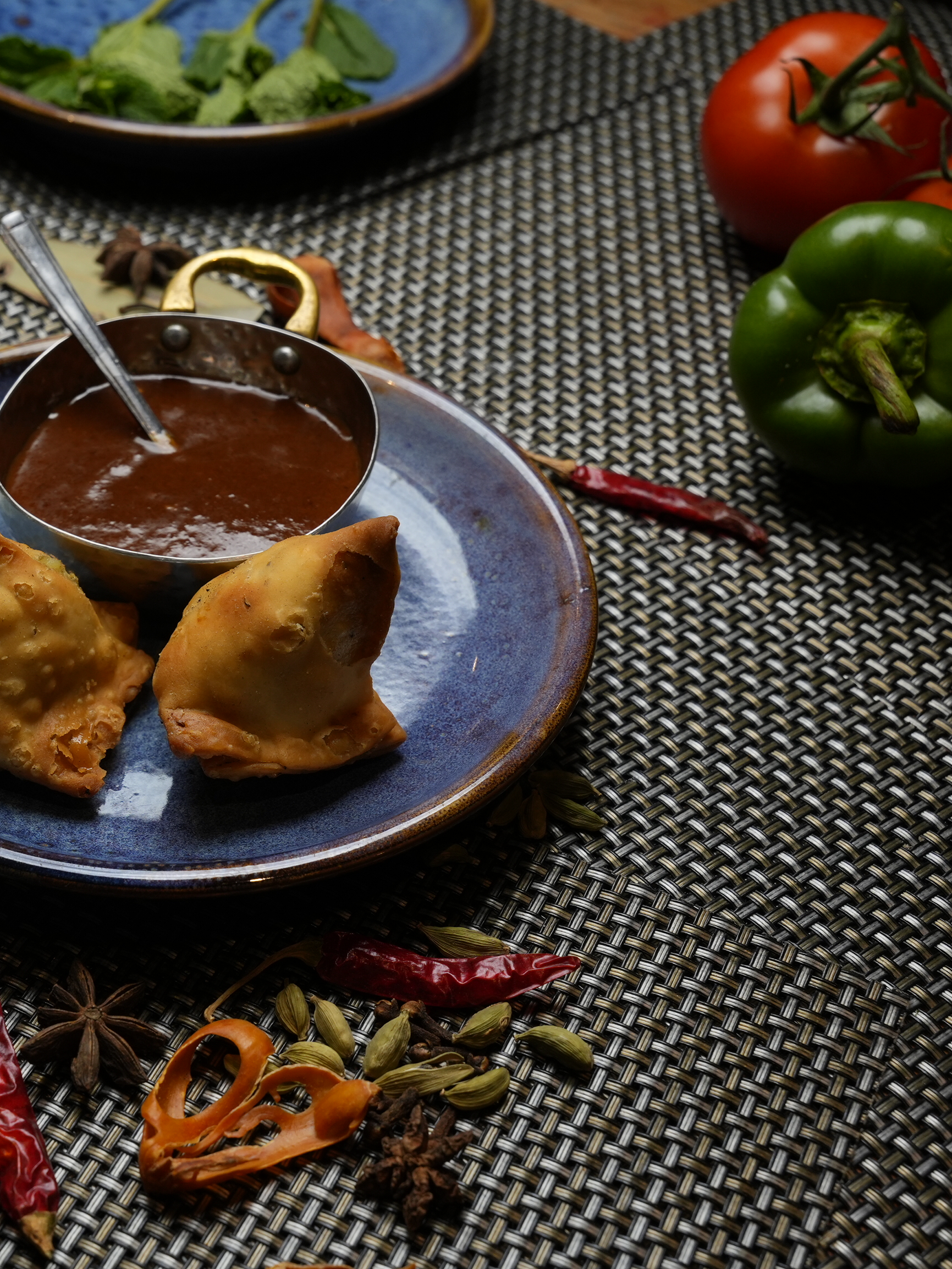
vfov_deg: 35.2
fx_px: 2002
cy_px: 639
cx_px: 102
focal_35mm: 55
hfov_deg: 25.9
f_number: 8
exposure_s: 1/100
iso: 640
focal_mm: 37.4
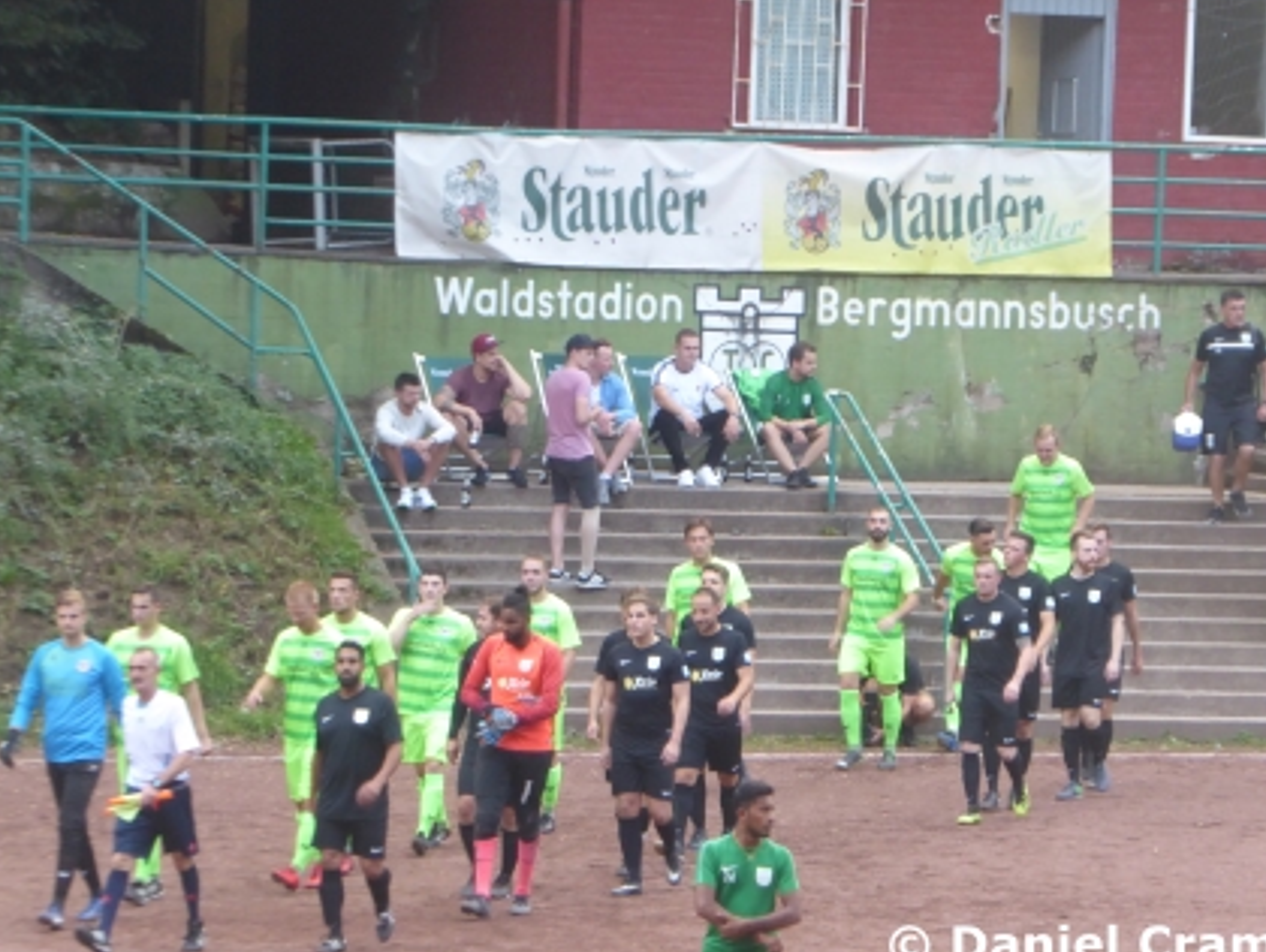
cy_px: 470
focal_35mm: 302
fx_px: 11058
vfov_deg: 4.9
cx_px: 669
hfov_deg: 6.6
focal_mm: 50.5
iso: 400
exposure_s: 1/40
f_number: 5.7
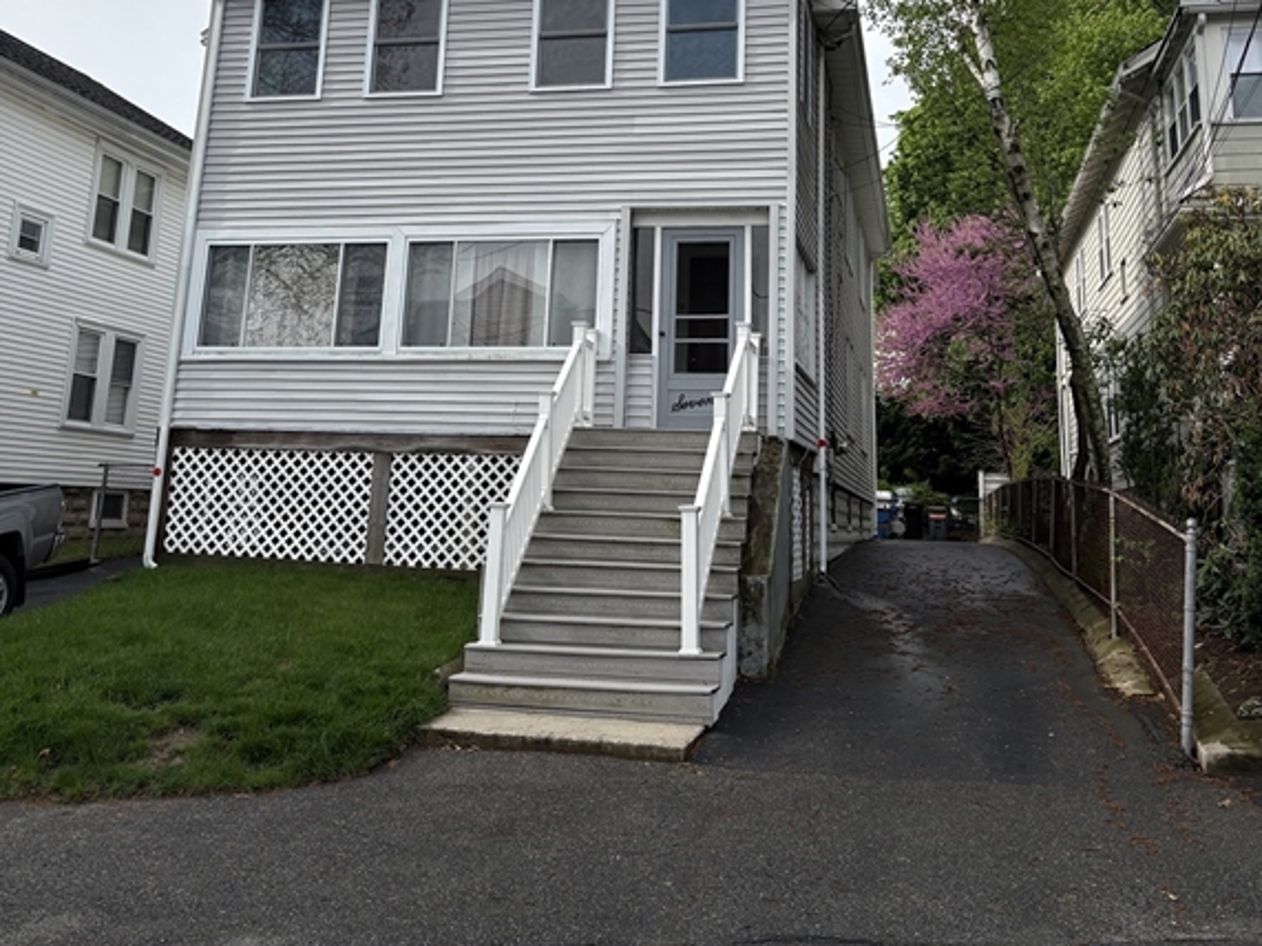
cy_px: 217
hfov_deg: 52.6
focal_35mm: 35
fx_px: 1276
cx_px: 630
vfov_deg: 39.4
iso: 50
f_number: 1.6
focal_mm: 5.96
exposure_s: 1/3623
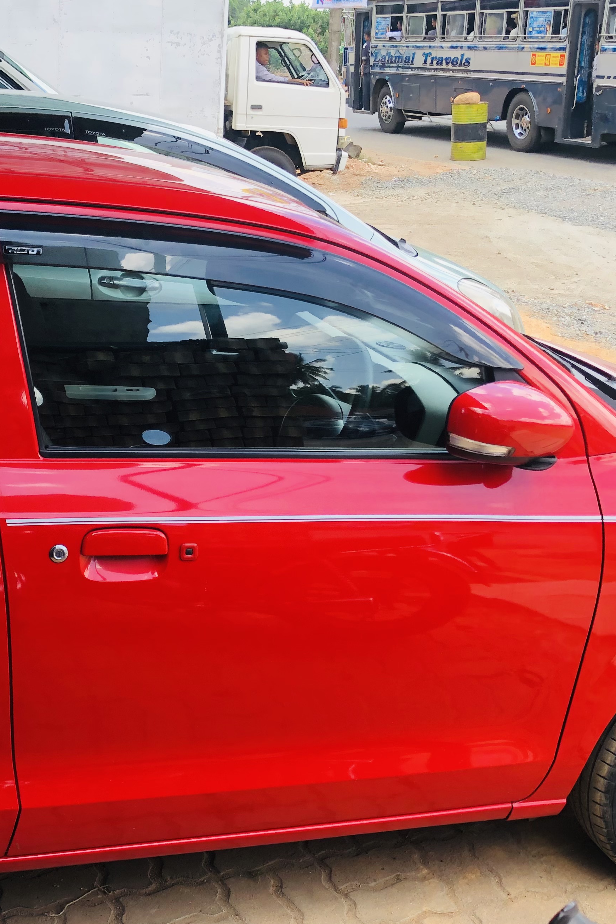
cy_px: 472
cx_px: 155
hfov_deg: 29.4
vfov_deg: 43.6
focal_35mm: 45
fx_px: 1155
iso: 20
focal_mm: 4
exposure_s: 1/158
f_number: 1.8
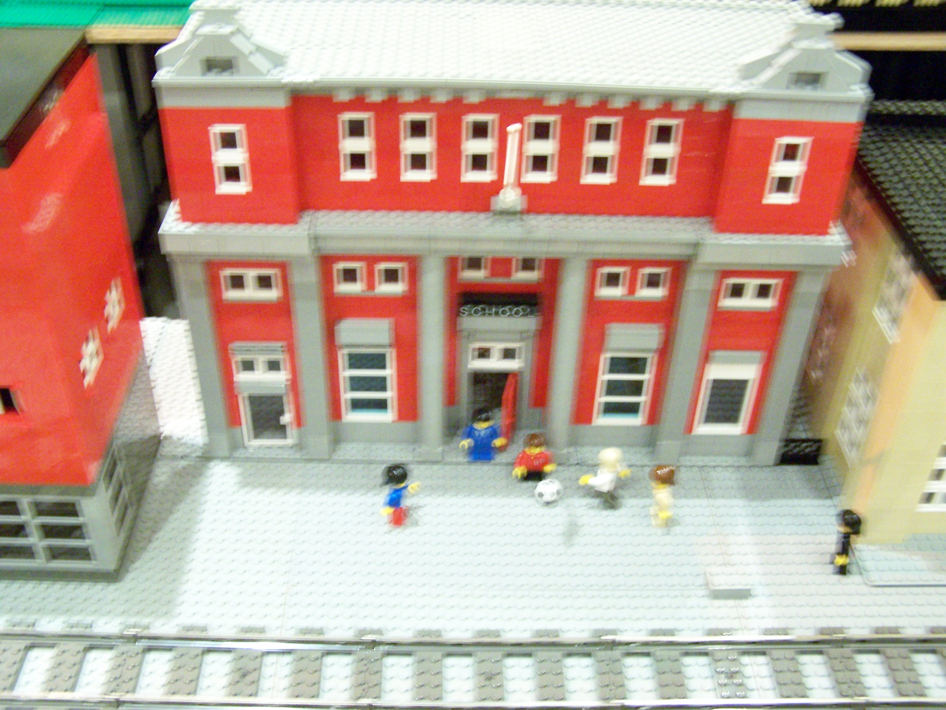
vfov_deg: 37.7
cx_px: 473
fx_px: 1038
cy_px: 355
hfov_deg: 49.0
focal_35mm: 38
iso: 400
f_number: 2.8
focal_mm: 6.3
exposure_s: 1/5
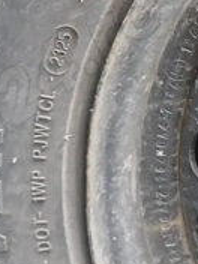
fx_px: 1083
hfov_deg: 9.1
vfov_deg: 13.9
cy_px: 140
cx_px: 525
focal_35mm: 142
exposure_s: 1/50
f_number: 1.8
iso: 80
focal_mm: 4.65
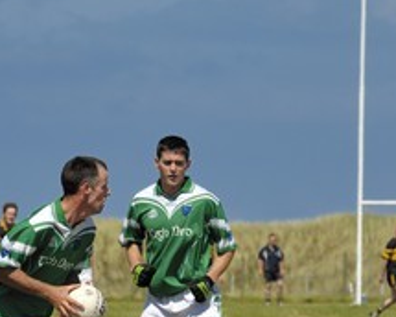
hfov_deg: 4.7
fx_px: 4829
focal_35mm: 412
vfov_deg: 3.8
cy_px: 240
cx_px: 133
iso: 100
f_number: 6.3
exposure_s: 1/800
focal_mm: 150
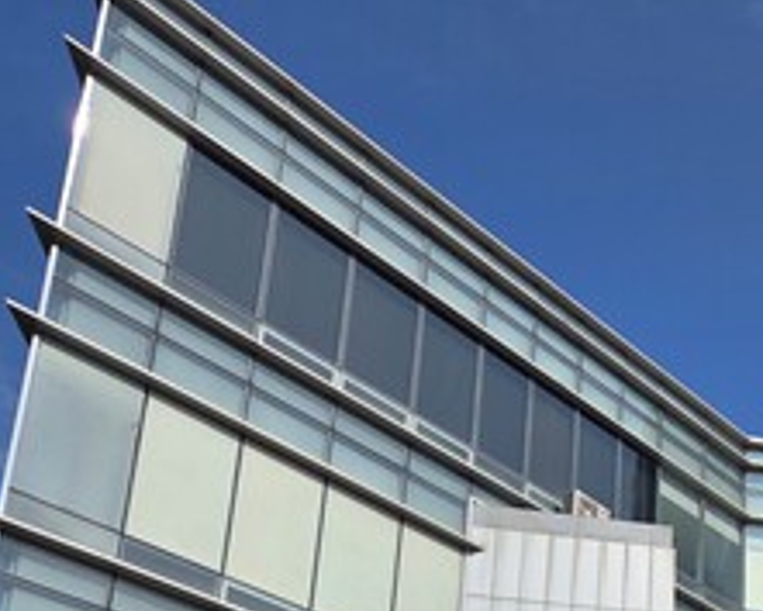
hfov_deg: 27.3
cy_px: 711
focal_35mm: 61
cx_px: 915
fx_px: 1378
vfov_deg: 23.1
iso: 80
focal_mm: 5.4
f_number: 1.8
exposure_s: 1/7075
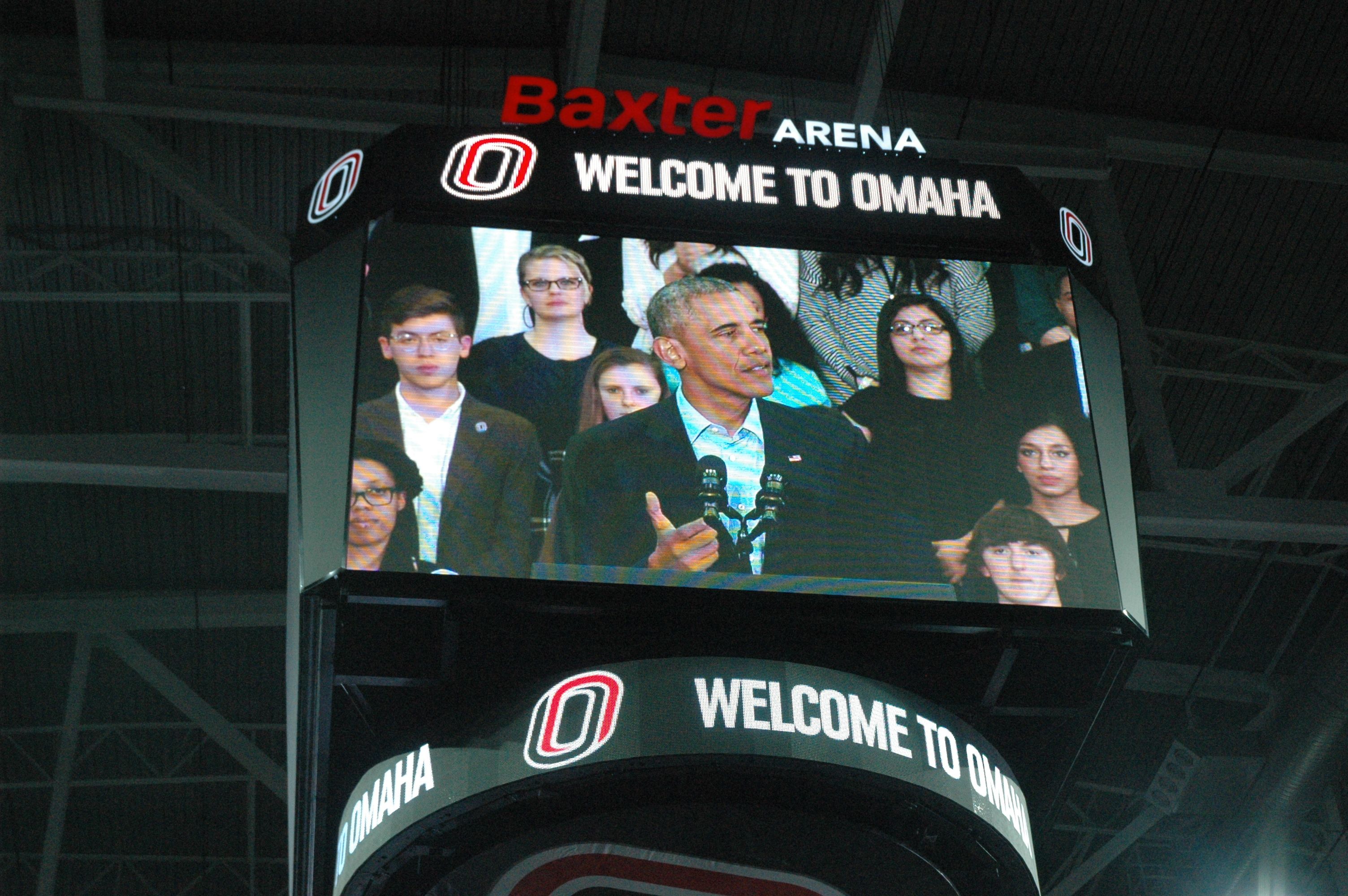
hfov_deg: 30.5
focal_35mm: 66
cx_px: 674
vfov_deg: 20.6
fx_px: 2469
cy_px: 448
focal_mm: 44
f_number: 4.5
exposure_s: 1/320
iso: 1600
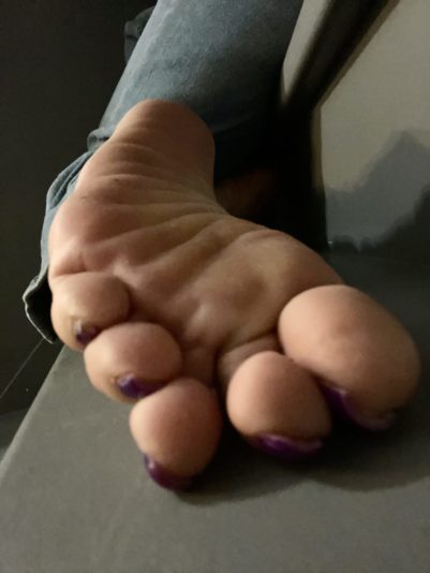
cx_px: 215
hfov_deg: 58.9
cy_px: 286
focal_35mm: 23
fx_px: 381
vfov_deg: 73.9
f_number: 2.2
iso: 1000
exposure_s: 1/15
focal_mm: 2.71
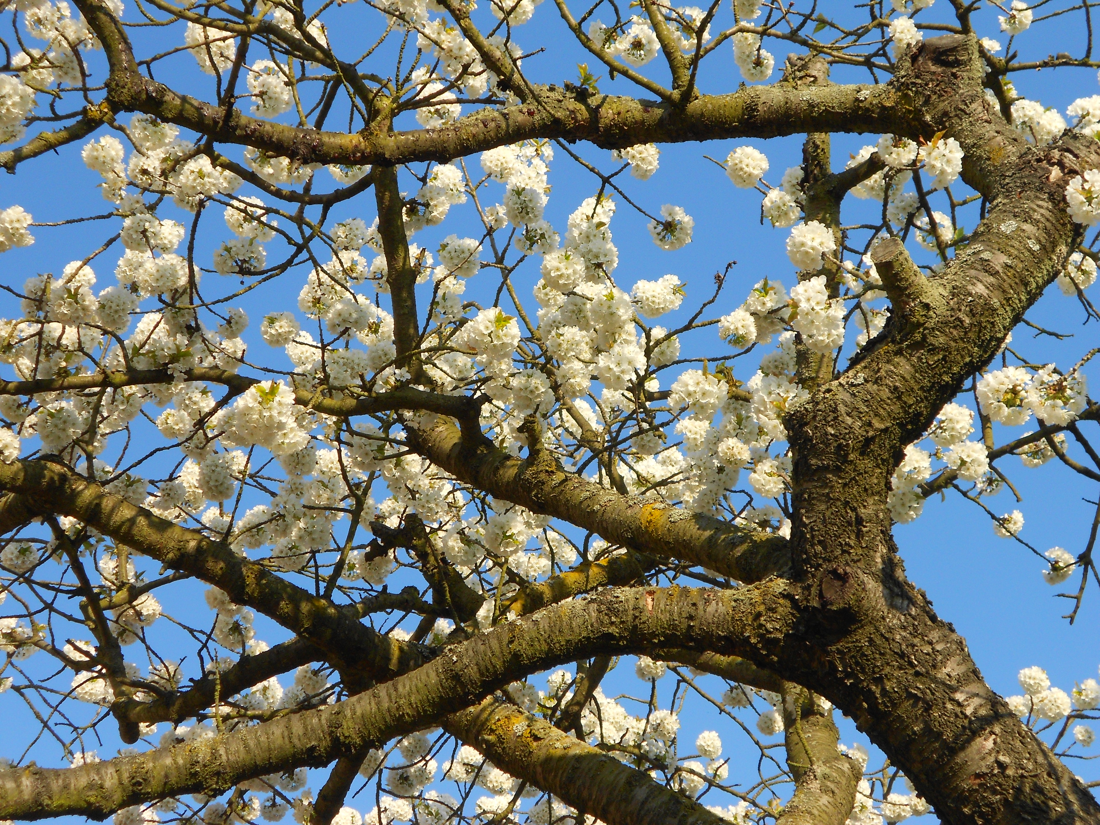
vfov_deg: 22.3
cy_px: 412
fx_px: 2097
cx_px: 550
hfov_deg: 29.4
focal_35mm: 66
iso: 80
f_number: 5.3
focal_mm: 11.8
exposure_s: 1/250
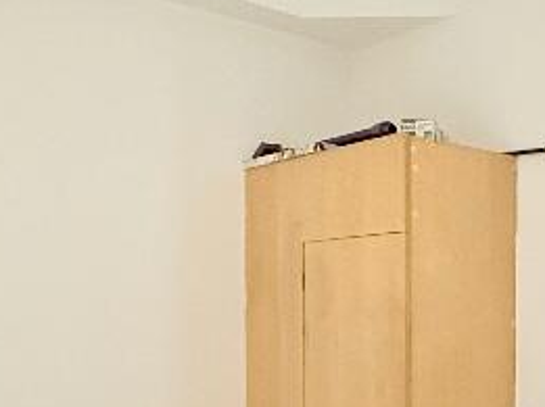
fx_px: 865
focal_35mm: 55
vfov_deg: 26.0
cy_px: 332
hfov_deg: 32.9
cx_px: 505
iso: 400
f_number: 2.2
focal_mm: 2.22
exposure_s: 1/60
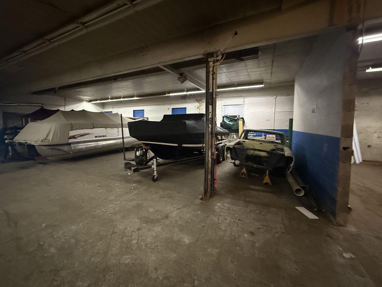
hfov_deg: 94.0
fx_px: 177
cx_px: 166
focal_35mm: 16
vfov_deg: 78.0
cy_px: 136
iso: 1250
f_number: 2.2
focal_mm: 2.22
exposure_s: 1/30
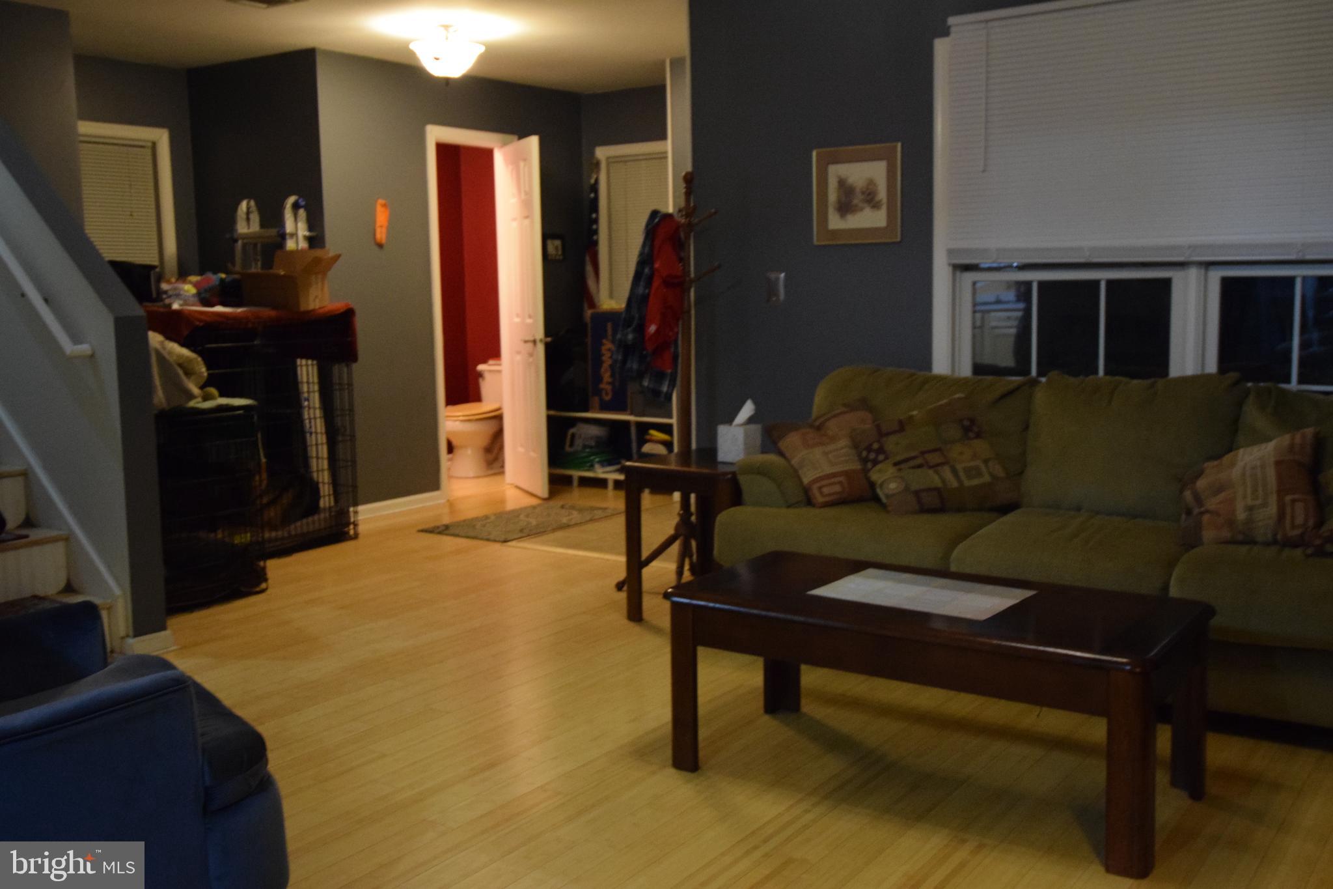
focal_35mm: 33
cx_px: 666
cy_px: 444
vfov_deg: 40.0
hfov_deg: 57.2
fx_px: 1222
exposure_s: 1/50
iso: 3200
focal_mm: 22
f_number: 4
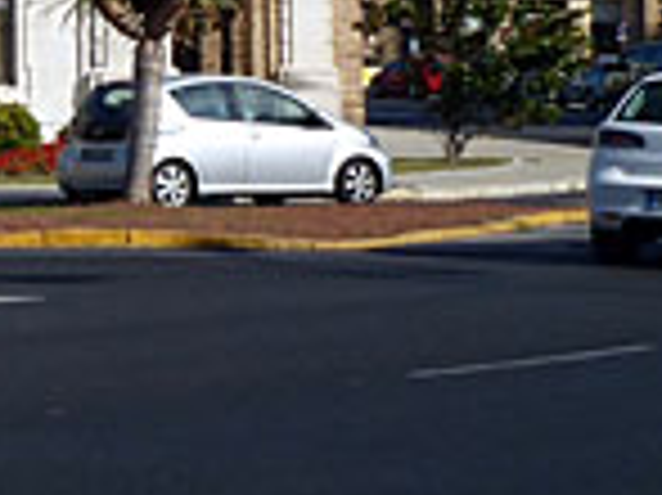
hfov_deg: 10.6
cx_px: -657
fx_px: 3287
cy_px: -112
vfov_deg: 8.5
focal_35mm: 172
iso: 80
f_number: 5
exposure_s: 1/500
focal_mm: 6.9
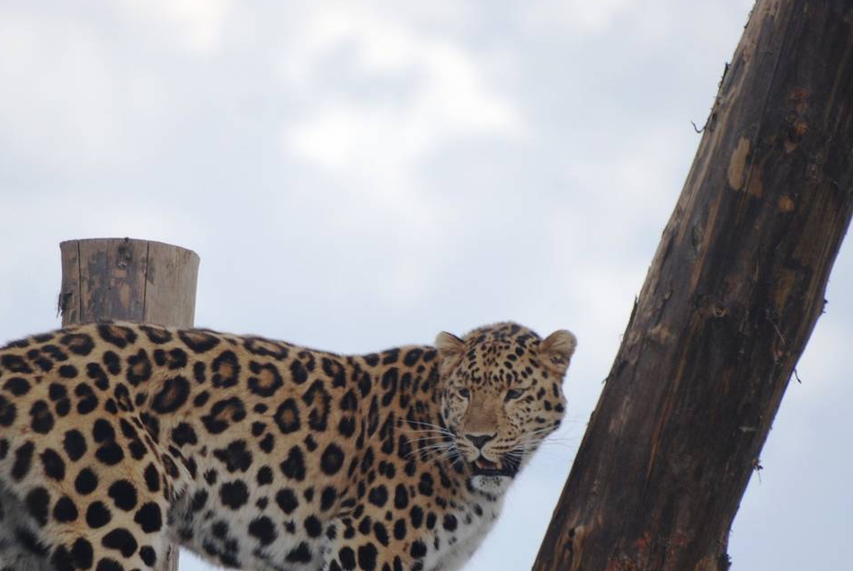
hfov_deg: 3.0
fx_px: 16200
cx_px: 334
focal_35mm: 683
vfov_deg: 2.0
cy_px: 430
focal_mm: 270
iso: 200
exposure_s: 1/640
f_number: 5.6
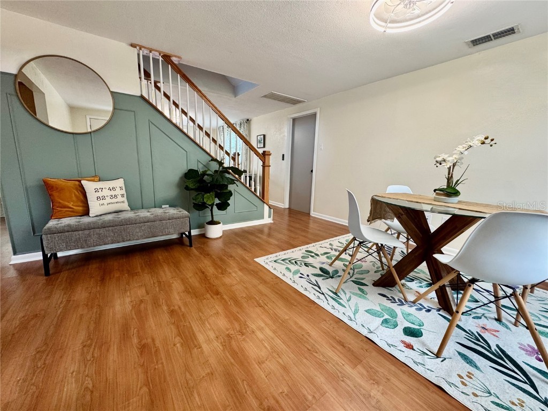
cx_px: 274
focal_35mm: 14
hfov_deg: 102.1
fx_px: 222
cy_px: 206
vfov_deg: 85.7
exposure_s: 1/60
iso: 160
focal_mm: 2.22
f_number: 2.2
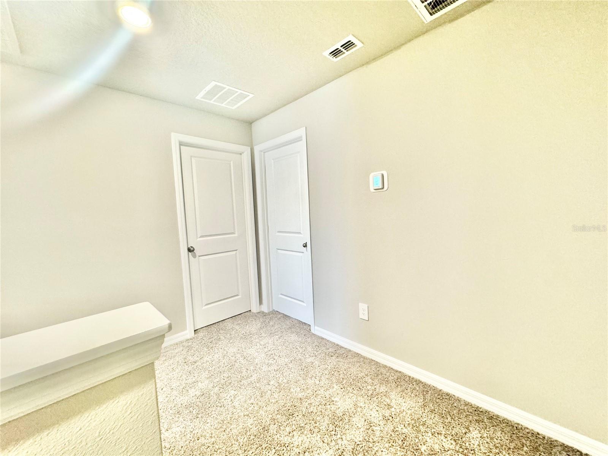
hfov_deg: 102.1
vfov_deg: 85.7
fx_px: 246
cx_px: 304
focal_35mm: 14
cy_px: 228
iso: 250
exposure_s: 1/60
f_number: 2.2
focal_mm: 2.22
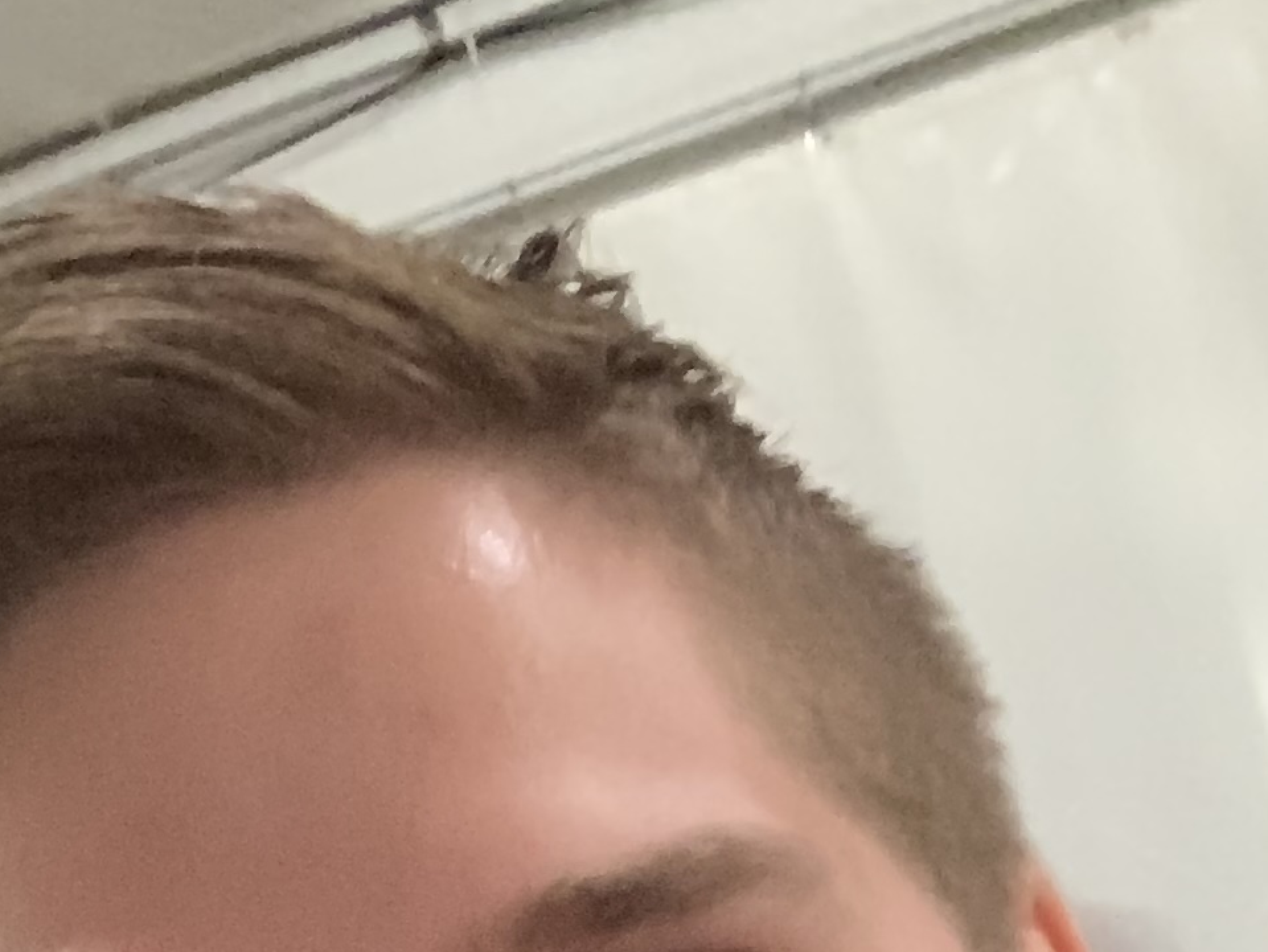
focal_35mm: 103
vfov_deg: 13.4
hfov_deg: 17.9
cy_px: 1526
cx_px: -335
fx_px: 3774
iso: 1000
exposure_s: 1/17
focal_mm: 2.87
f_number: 2.2
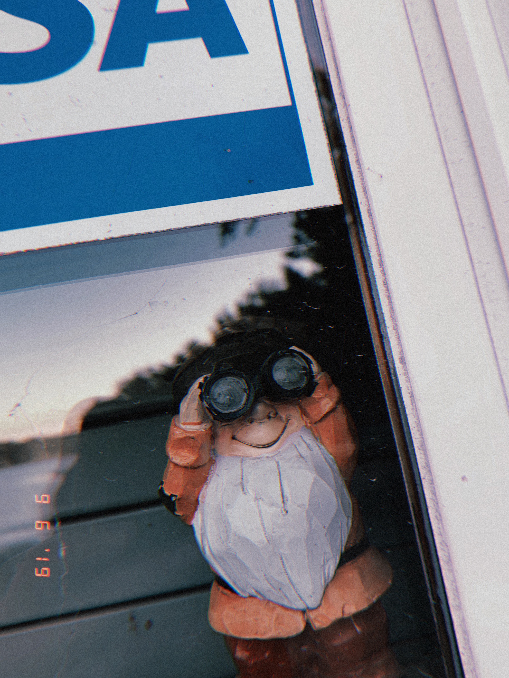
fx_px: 510
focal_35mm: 26
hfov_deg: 53.1
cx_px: 254
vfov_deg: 67.3
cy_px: 339
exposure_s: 1/122
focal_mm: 4.25
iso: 25
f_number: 1.8
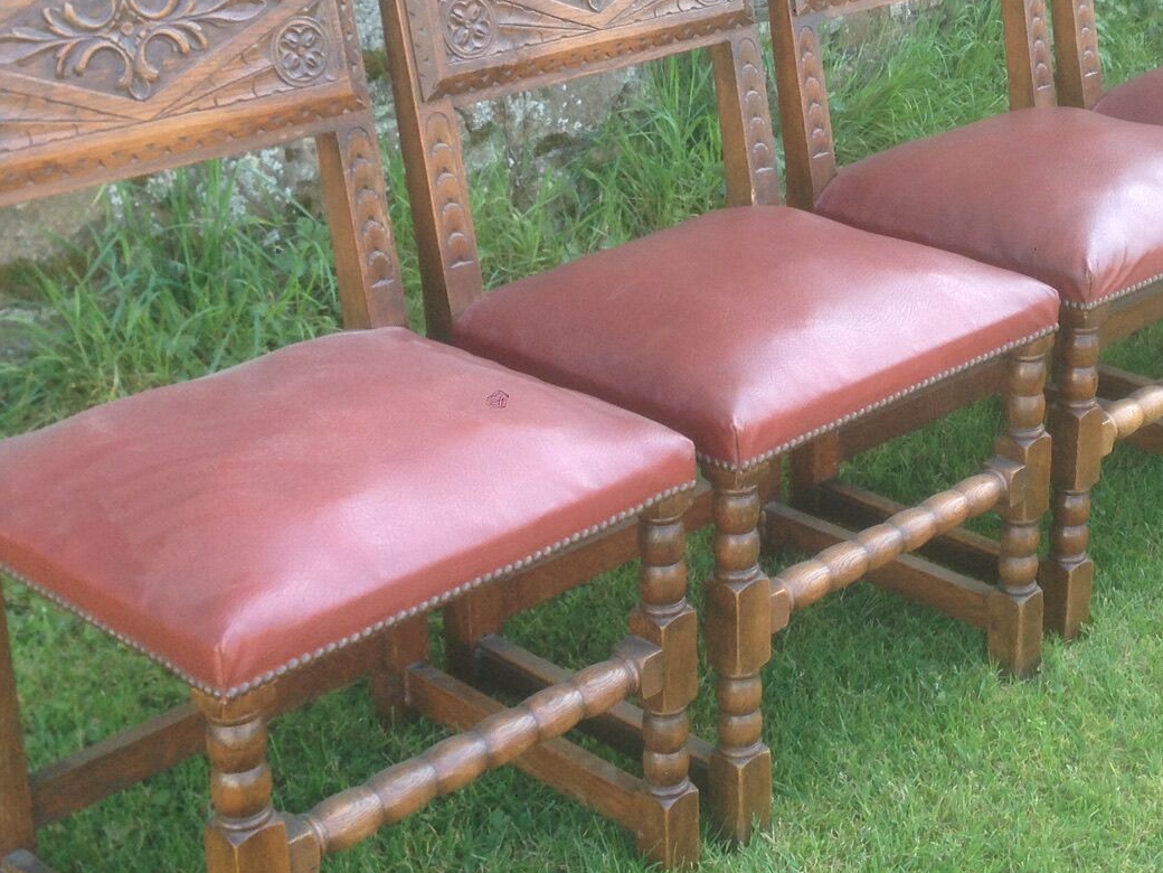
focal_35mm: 65
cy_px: 365
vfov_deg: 22.6
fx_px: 2184
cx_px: 840
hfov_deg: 29.5
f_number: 2.4
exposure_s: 1/120
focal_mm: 4.12
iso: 64
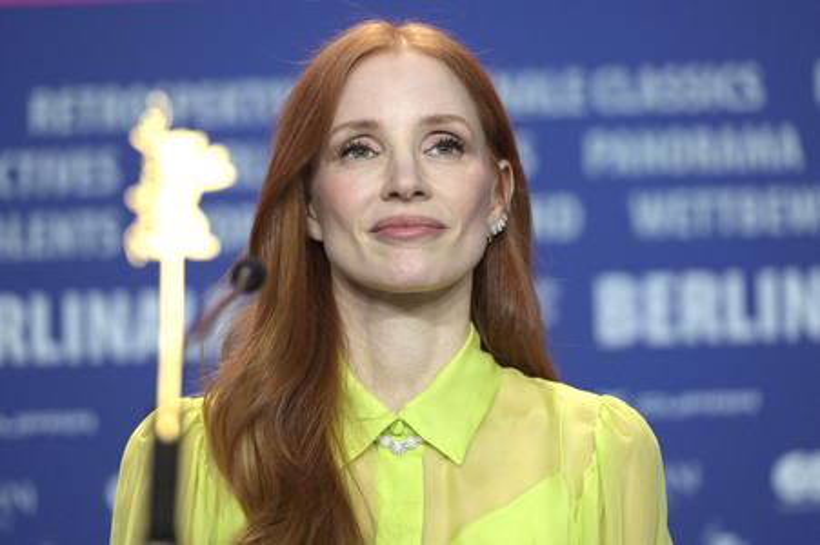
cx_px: 410
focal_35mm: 195
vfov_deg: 7.0
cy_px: 272
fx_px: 4438
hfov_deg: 10.6
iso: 2000
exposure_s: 1/320
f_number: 4
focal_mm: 195
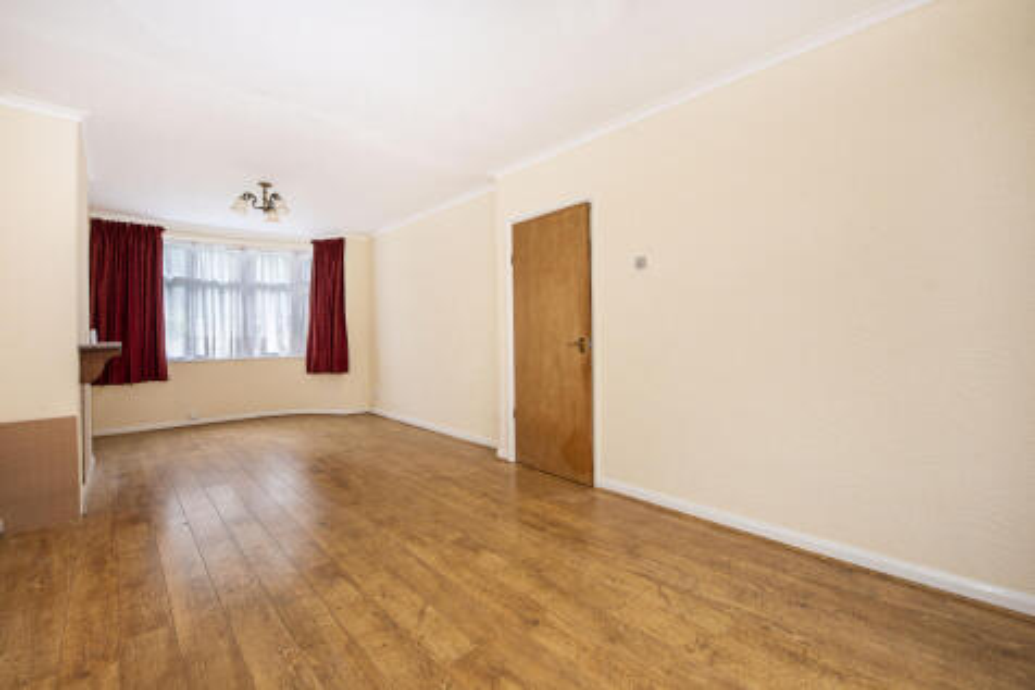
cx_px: 518
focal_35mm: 14
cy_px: 345
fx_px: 402
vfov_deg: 81.2
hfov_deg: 104.3
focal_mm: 14
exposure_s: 1/80
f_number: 7.1
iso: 400
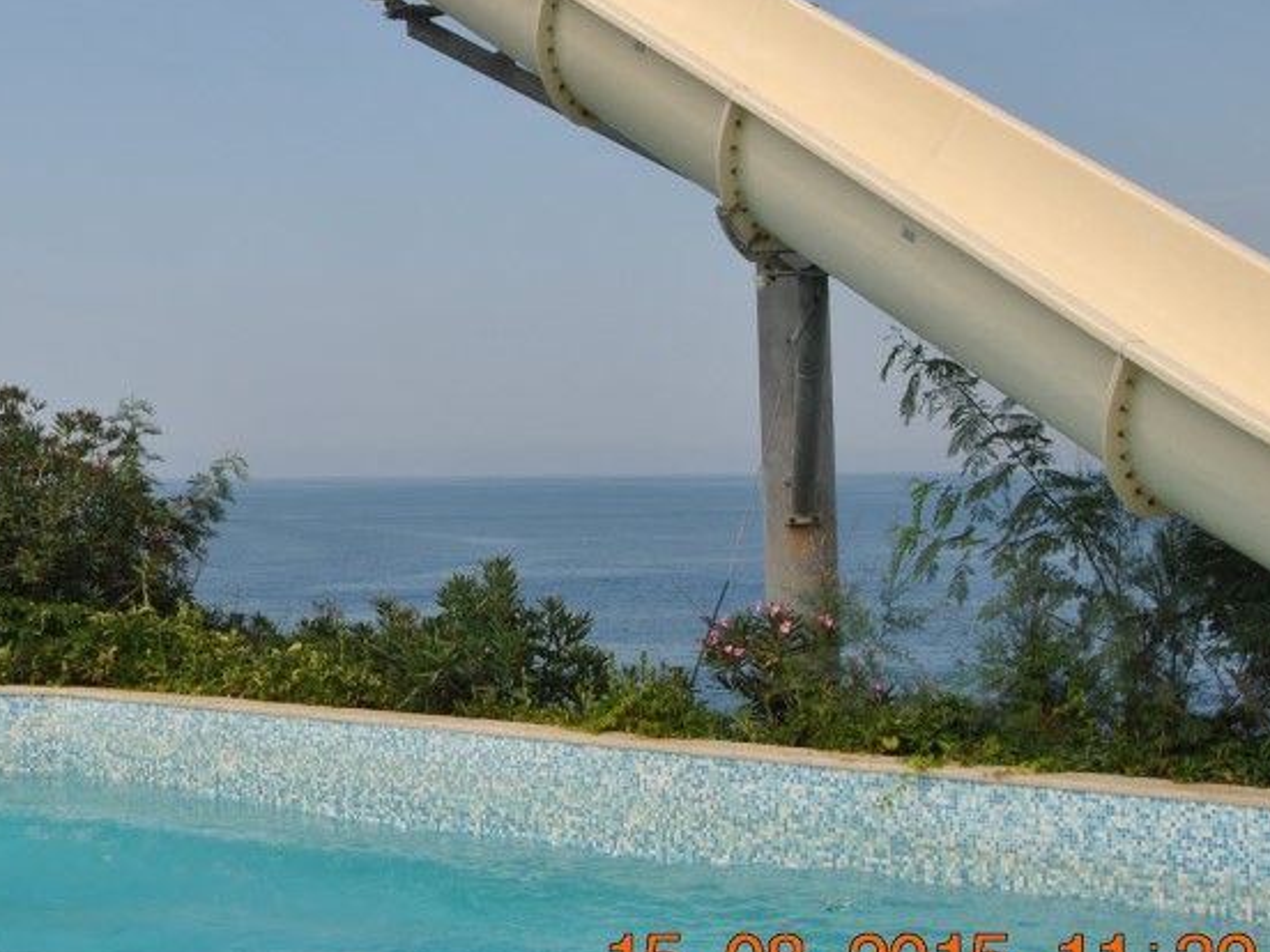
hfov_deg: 26.3
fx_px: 2642
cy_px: 214
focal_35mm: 72
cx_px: 188
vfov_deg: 20.3
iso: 100
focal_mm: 24
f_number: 8
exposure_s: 1/250
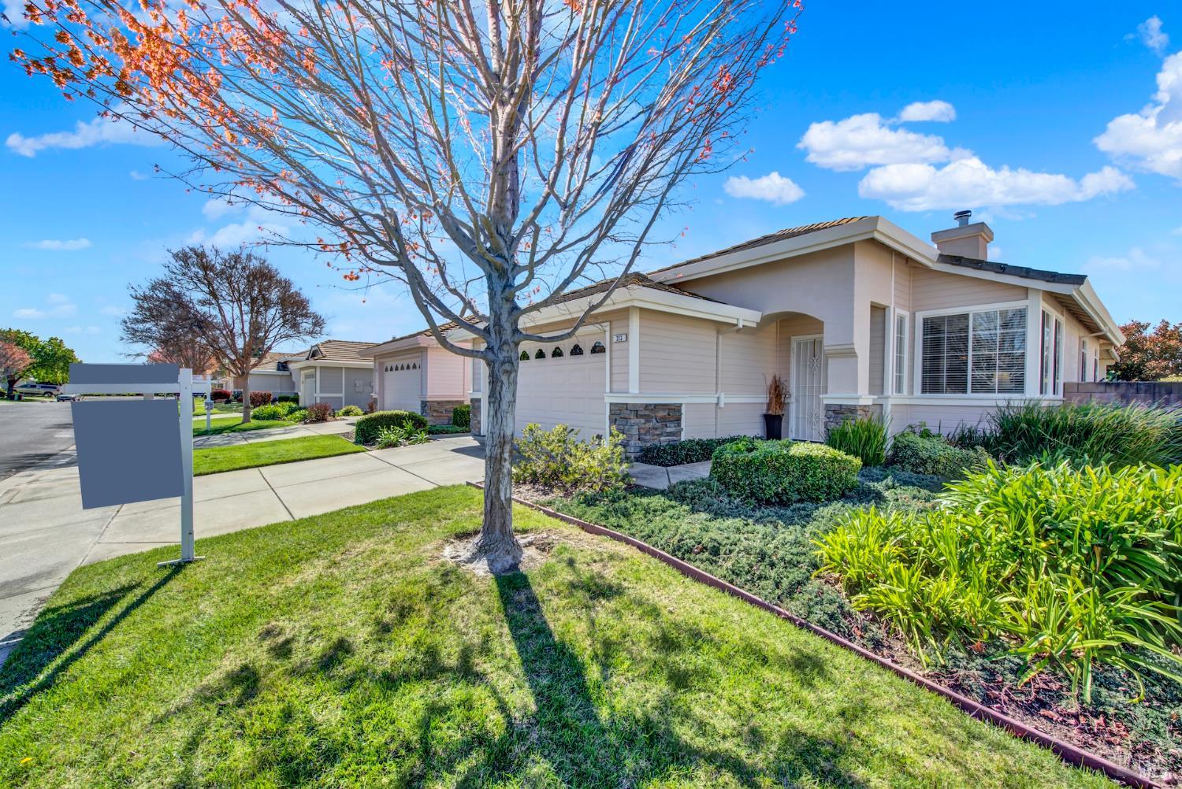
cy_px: 394
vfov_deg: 81.3
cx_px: 591
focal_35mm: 14
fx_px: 460
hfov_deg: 104.2
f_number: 14
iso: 100
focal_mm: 14
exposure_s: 1/60
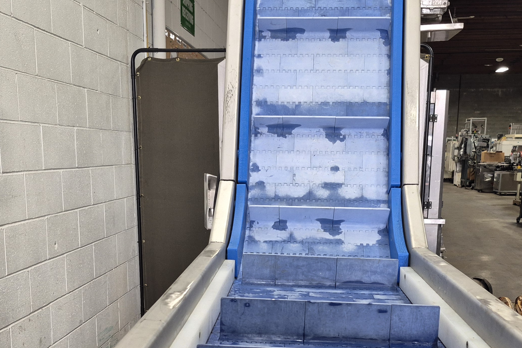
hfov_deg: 42.7
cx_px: 275
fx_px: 667
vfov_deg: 28.6
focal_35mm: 46
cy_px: 280
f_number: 1.8
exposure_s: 1/120
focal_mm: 5.4
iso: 200
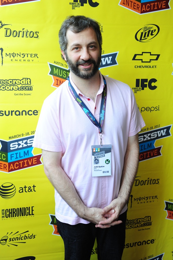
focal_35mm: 45
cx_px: 86
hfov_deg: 29.8
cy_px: 130
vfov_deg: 43.6
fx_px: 325
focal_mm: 45
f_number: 5
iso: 800
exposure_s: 1/160
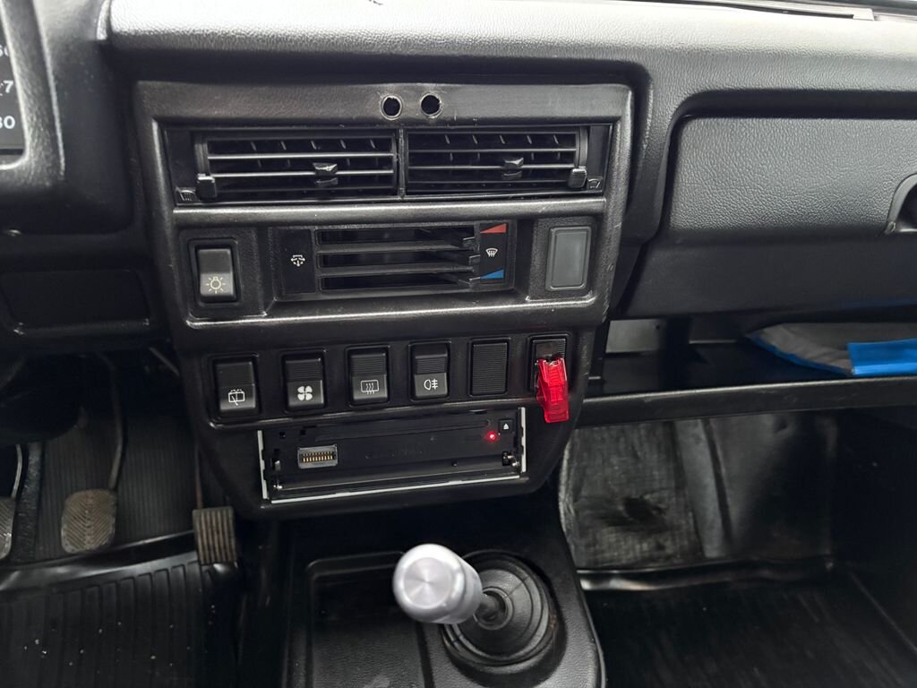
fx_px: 689
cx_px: 458
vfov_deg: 53.1
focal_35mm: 26
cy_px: 344
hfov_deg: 67.3
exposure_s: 1/30
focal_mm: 5.96
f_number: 1.6
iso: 1000
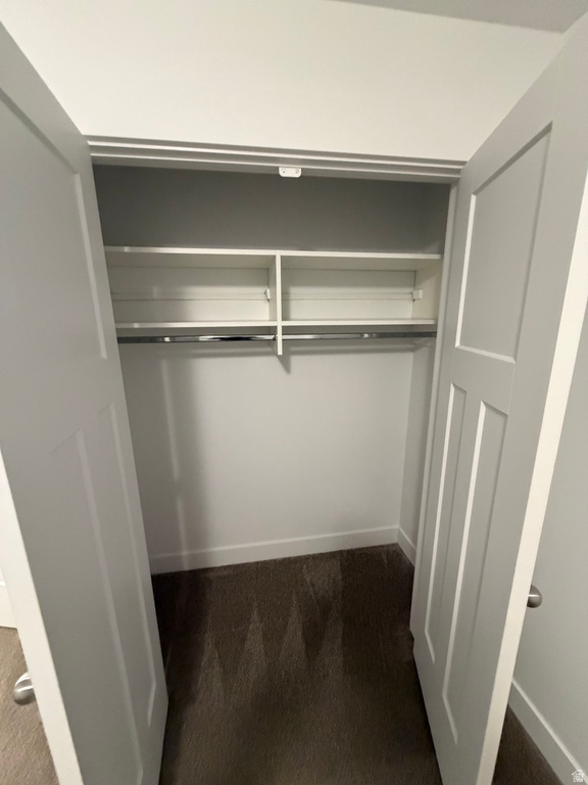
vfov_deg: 102.1
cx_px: 294
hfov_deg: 85.7
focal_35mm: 14
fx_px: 317
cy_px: 392
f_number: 2.2
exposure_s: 1/60
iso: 800
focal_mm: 2.22
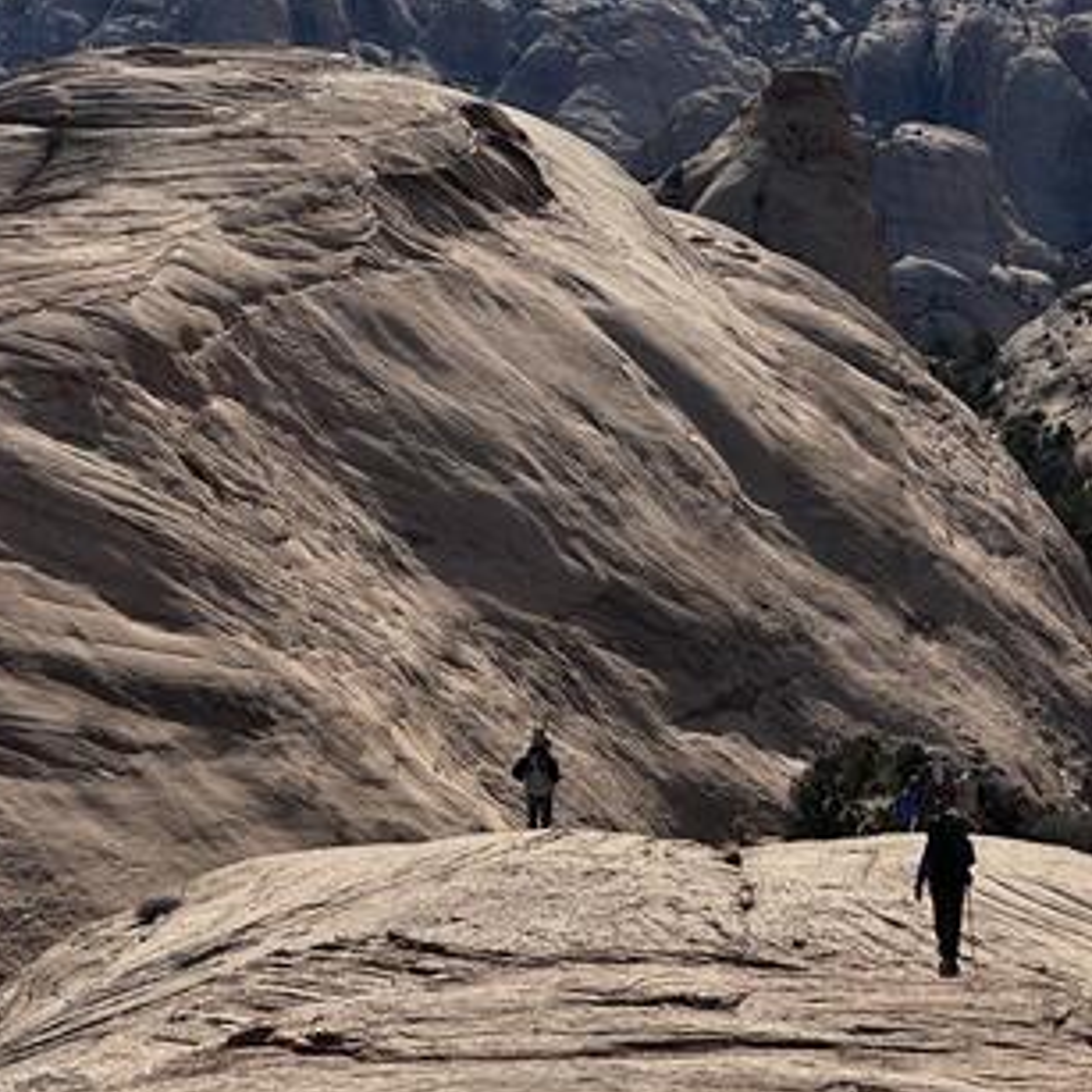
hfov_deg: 13.1
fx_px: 4747
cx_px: 857
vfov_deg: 13.1
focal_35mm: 133
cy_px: 388
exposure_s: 1/1043
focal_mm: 9
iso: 32
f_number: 2.8
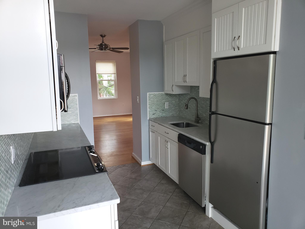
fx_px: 229
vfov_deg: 53.1
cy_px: 114
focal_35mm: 26
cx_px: 152
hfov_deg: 67.3
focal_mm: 4.3
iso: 250
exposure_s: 1/60
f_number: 2.4
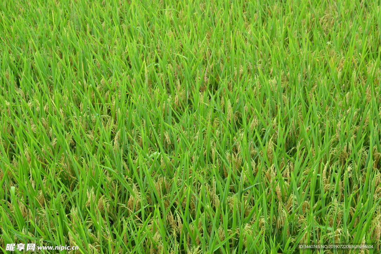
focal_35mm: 52
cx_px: 190
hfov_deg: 37.8
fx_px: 556
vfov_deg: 25.8
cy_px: 127
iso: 100
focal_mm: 35
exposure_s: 1/125
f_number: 5.6
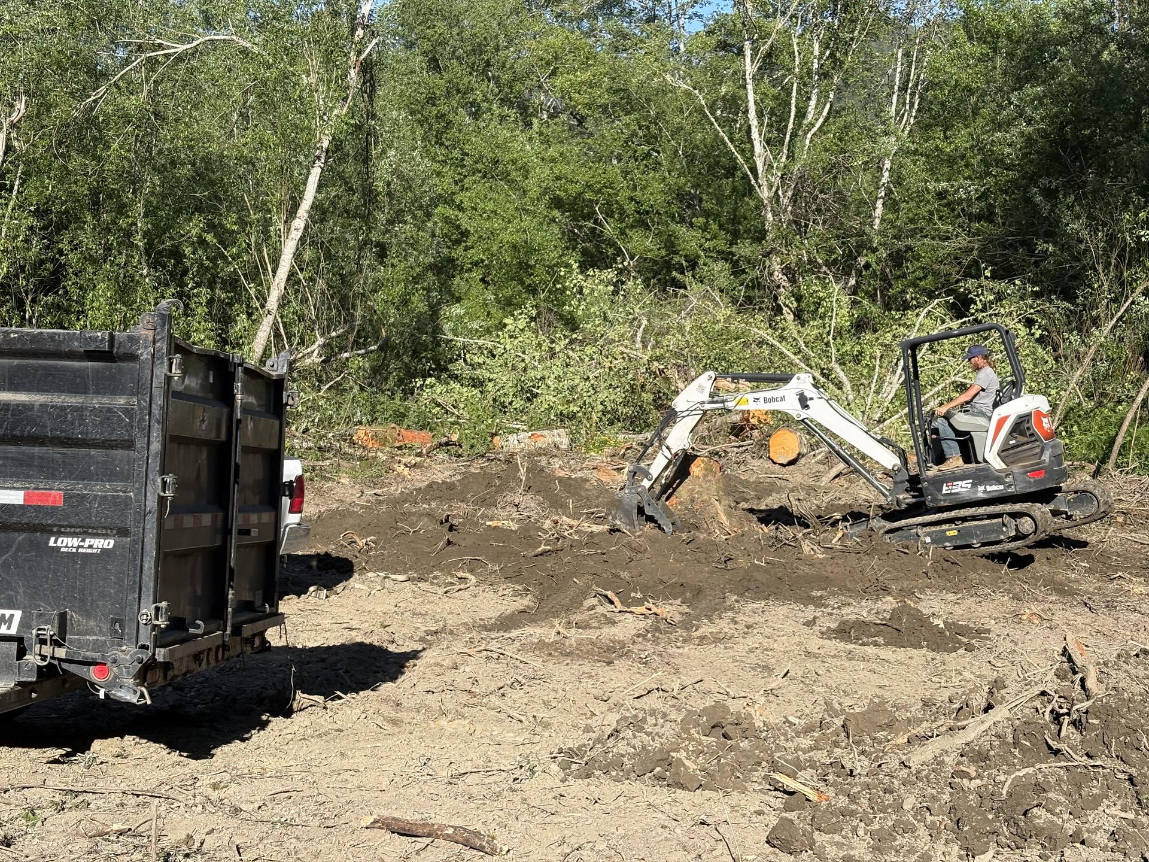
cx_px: 574
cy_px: 431
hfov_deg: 36.8
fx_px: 1726
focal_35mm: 52
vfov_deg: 28.0
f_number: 1.6
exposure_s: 1/2212
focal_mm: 5.96
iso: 40
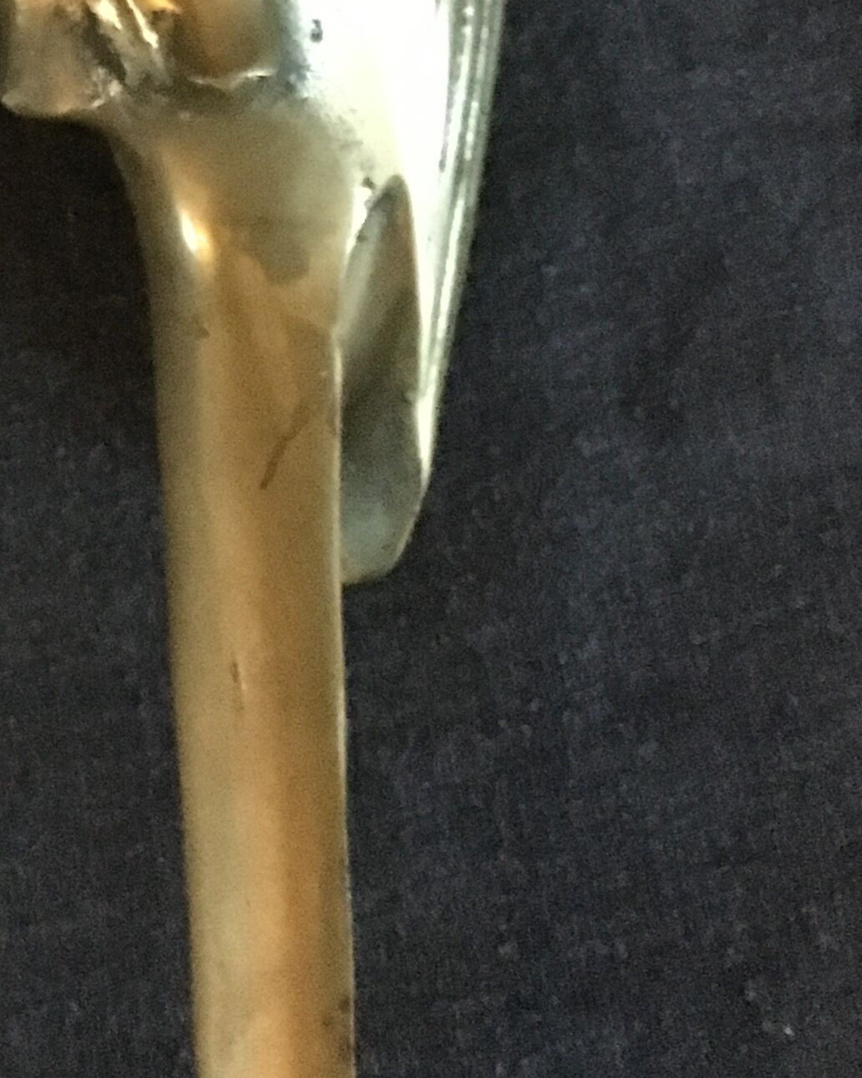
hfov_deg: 17.1
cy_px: -97
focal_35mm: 88
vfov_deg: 20.7
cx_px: 8
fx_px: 2806
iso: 1250
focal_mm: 4.15
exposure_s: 1/17
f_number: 2.2
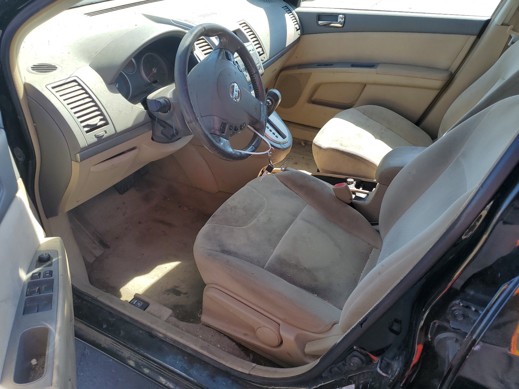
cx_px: 260
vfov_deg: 53.1
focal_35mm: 26
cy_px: 194
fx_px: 390
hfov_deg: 67.3
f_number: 1.5
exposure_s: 1/625
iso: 50
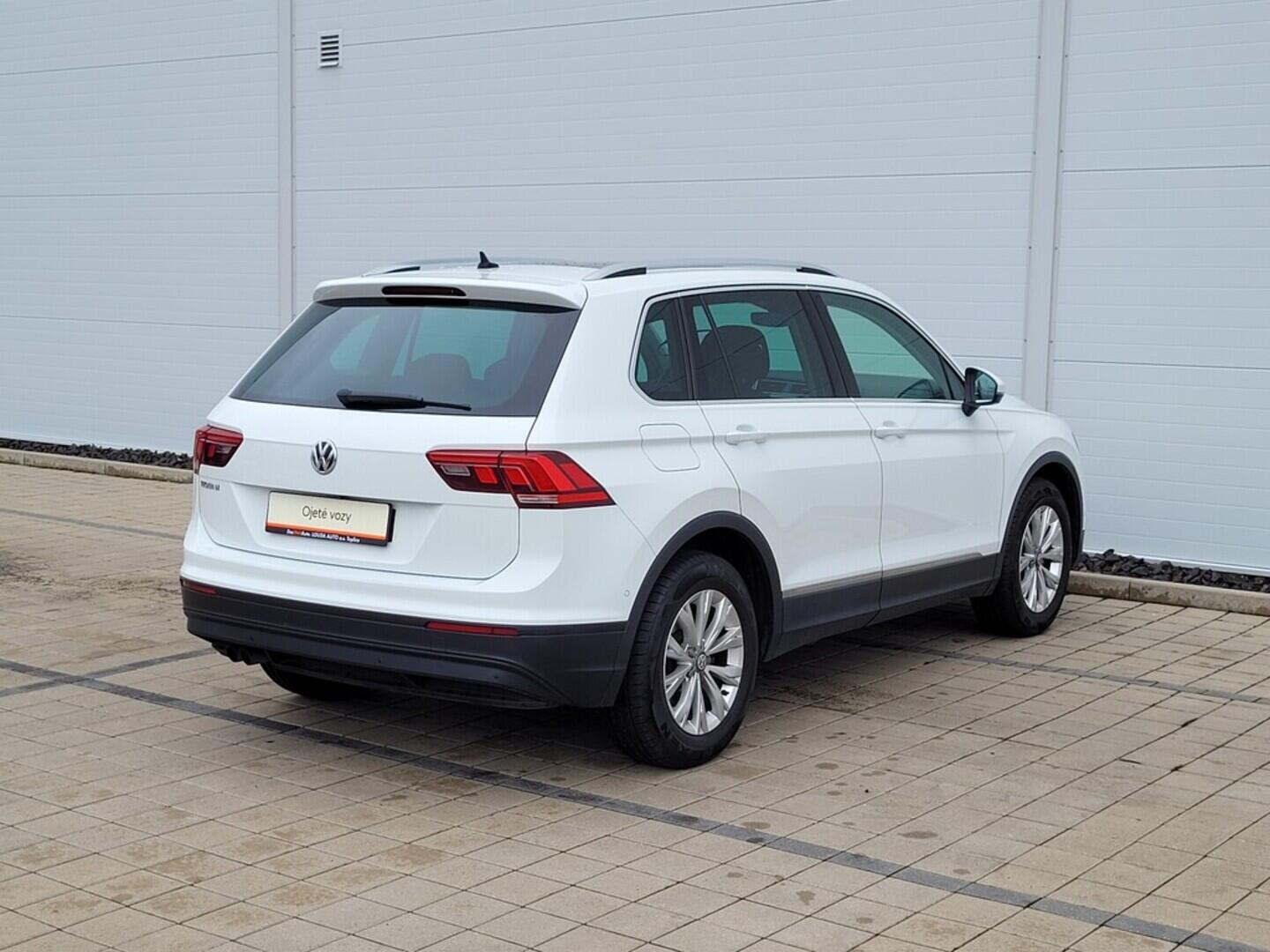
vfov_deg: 53.1
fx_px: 954
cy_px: 476
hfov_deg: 67.3
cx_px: 635
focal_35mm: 26
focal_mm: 5.4
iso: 40
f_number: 1.8
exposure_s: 1/664
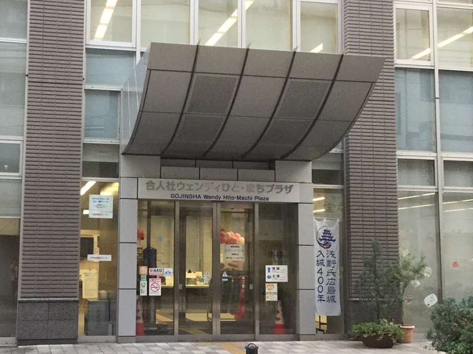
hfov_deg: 58.4
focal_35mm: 31
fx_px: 423
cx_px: 236
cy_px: 177
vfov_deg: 45.4
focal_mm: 3.3
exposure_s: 1/30
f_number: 2.4
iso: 40
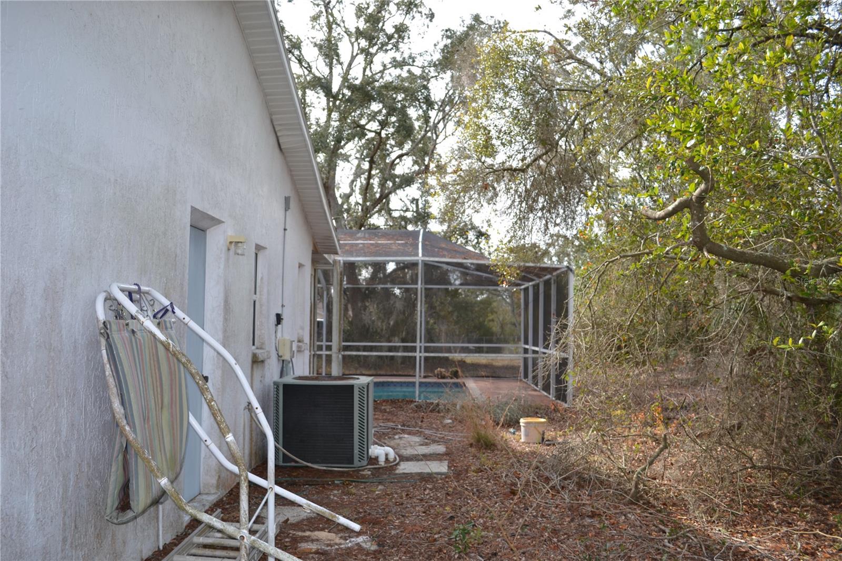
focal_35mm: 30
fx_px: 701
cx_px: 421
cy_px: 280
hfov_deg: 61.9
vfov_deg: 43.6
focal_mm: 20
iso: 100
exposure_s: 1/160
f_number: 4
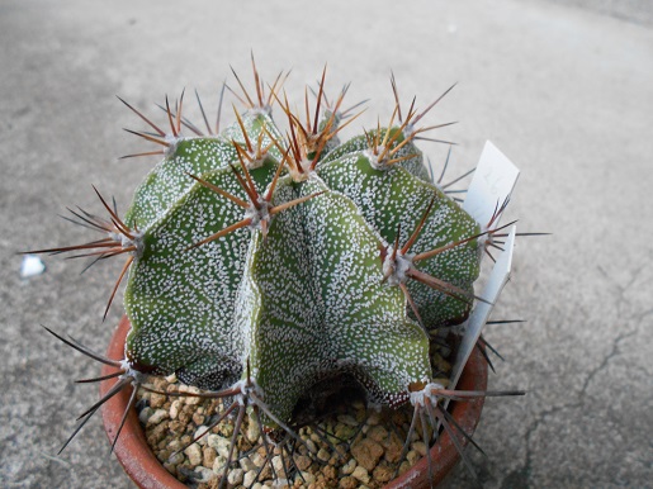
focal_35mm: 30
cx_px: 326
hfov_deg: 60.0
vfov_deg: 46.8
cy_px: 244
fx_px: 566
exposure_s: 1/20
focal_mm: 5.1
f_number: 3.4
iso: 400
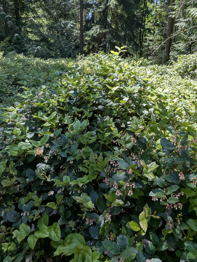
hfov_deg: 51.3
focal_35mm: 27
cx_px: 111
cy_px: 115
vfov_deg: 65.0
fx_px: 204
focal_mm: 2.35
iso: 46
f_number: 2.2
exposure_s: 1/428
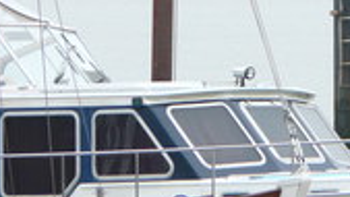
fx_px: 8045
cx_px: 356
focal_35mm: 867
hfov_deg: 2.5
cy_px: -93
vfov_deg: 1.4
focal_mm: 55.4
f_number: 5.6
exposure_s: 1/250
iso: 100
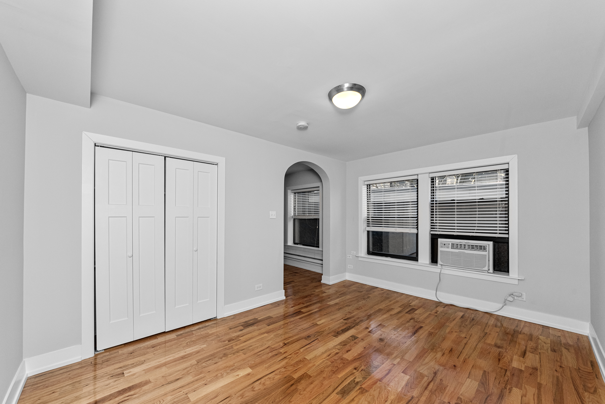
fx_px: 235
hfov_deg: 104.2
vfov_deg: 81.3
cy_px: 202
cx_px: 302
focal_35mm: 14
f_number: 7.1
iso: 640
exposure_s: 1/200
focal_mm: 14
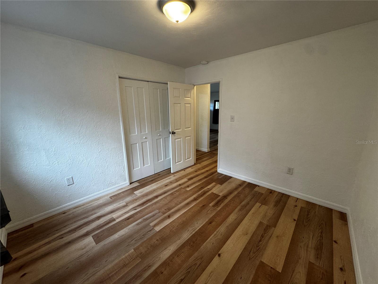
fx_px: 153
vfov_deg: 85.7
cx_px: 189
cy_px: 142
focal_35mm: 14
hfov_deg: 102.1
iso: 200
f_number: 2.2
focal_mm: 2.22
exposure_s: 1/120
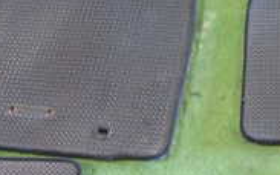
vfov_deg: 14.8
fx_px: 663
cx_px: 222
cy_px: 158
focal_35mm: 87
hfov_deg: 23.5
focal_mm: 4.5
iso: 640
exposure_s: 1/30
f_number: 2
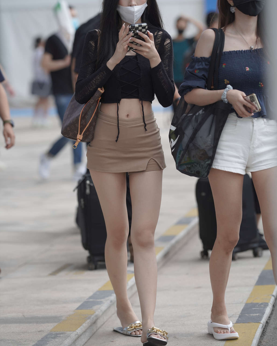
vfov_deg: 12.6
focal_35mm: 153
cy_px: 153
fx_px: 1569
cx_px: 138
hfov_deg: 10.1
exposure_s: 1/500
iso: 400
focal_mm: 135
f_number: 2.5
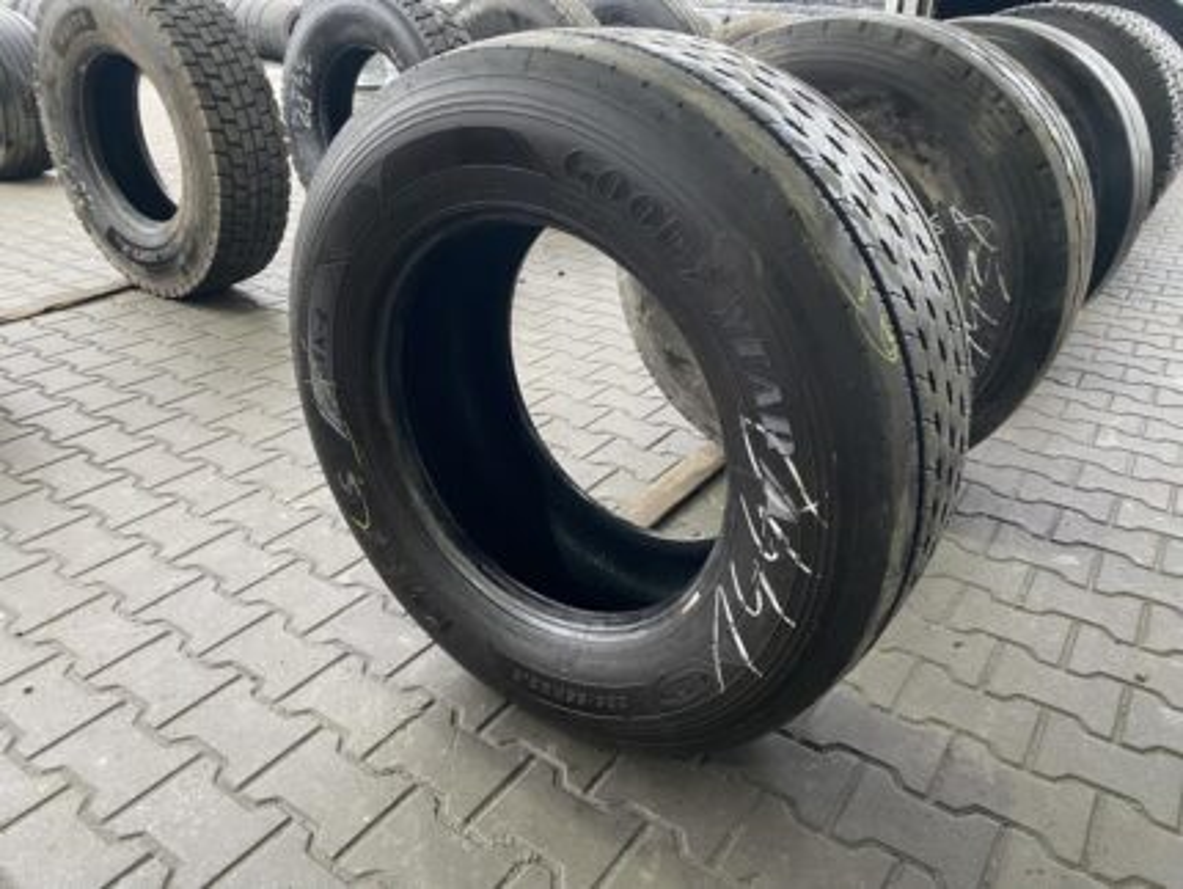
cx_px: 592
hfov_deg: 67.3
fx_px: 889
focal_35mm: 26
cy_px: 444
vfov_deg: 53.1
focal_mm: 4.25
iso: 200
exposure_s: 1/50
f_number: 1.8
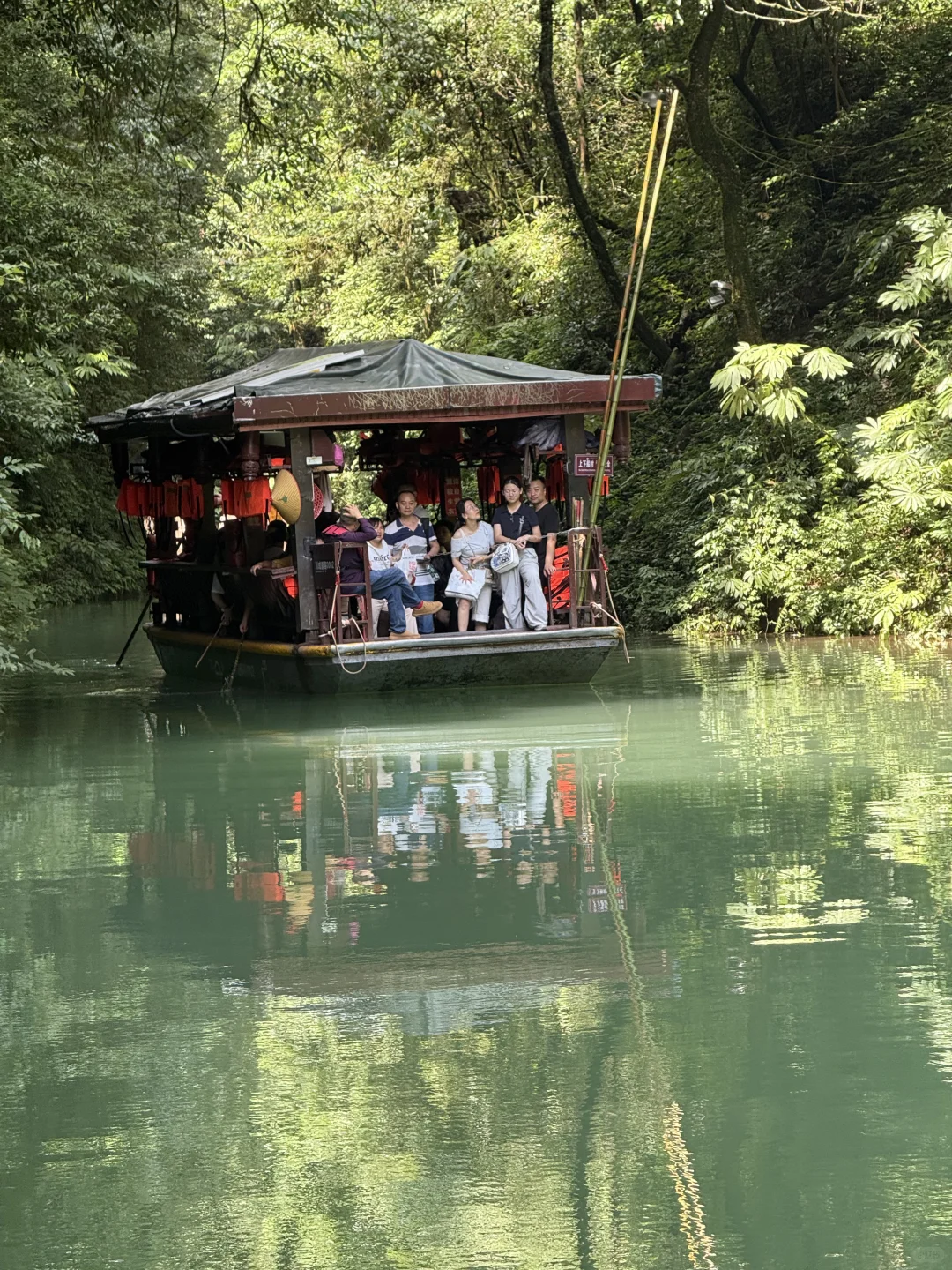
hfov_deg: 12.3
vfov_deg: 16.4
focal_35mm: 120
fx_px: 4400
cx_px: 476
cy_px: 635
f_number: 2.8
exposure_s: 1/99
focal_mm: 15.66
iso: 80
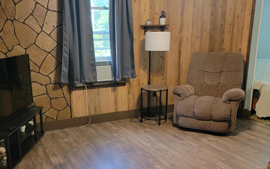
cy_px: 104
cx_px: 120
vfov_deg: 33.4
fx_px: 280
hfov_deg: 51.4
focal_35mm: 38
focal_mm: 6.7
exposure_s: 1/40
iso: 200
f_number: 1.8
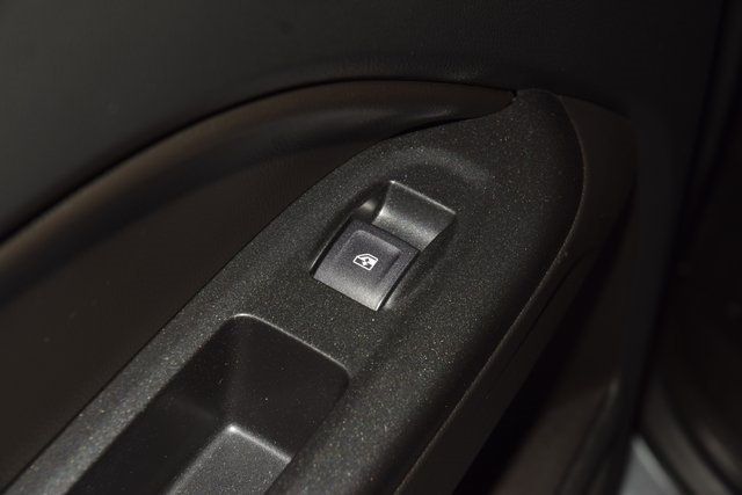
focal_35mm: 105
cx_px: 371
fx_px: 2165
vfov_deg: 13.0
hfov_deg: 19.5
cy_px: 248
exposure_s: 1/125
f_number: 8
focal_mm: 70
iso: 100
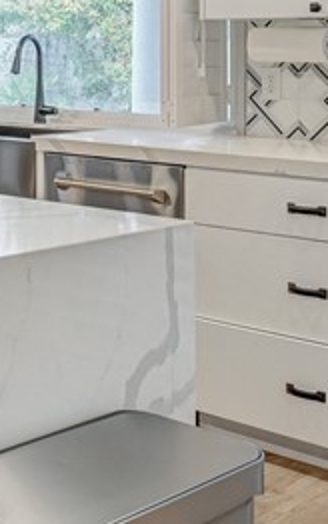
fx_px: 1086
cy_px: 31
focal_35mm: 76
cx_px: -127
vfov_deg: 26.1
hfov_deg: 16.1
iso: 400
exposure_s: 1/13
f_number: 8
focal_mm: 18
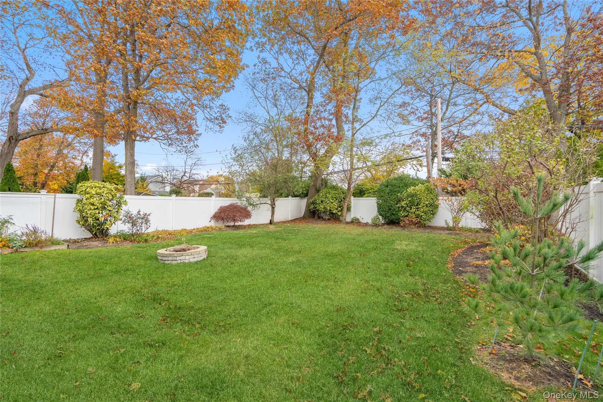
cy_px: 201
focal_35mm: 16
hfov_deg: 96.7
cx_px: 302
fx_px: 268
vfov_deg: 73.7
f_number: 5.6
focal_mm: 16
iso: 800
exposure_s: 1/320
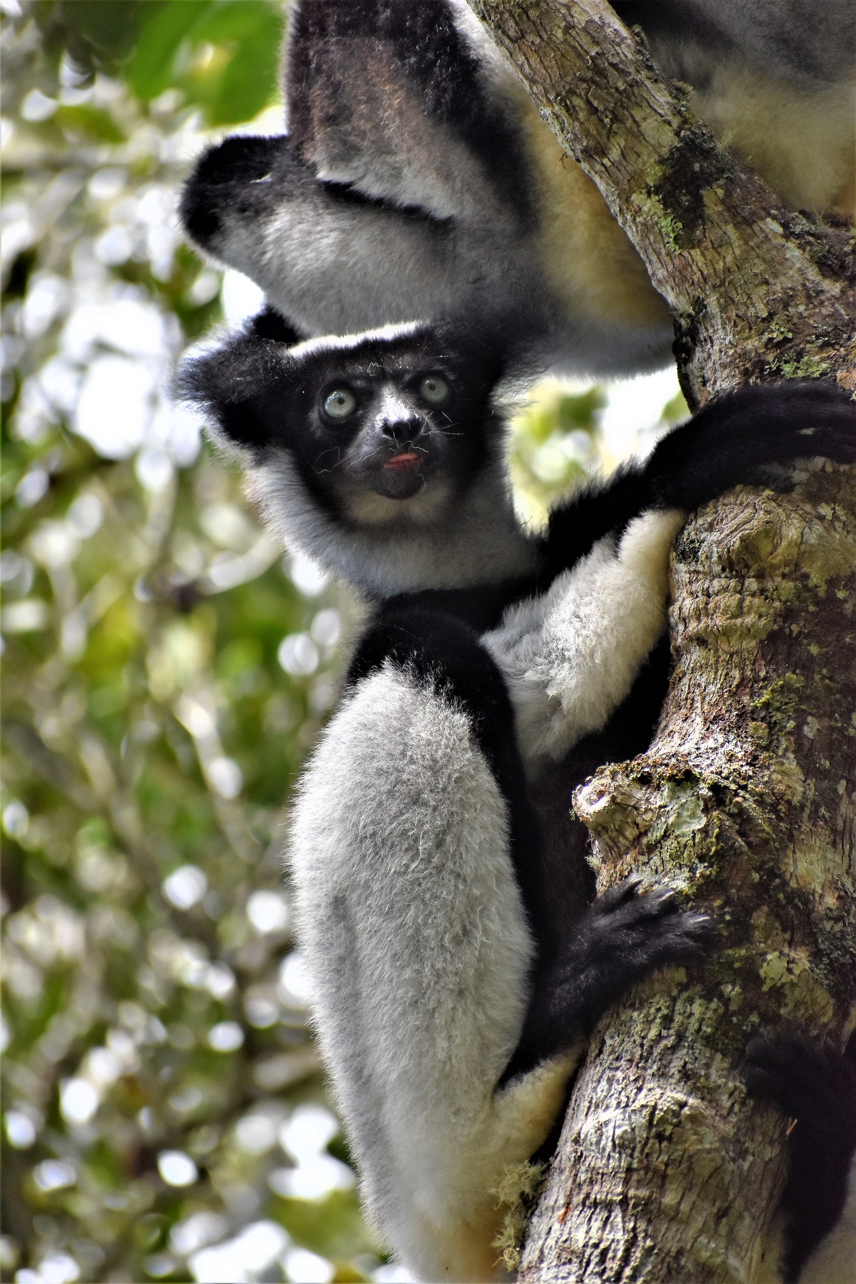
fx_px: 16049
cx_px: 428
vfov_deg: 4.6
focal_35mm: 450
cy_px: 642
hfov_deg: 3.1
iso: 800
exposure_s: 1/640
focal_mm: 300
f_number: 6.3
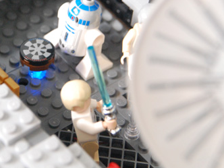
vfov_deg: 6.3
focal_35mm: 235
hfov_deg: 8.4
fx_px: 1521
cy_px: 37
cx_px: 42
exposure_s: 1/30
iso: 1600
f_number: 5.6
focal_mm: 90
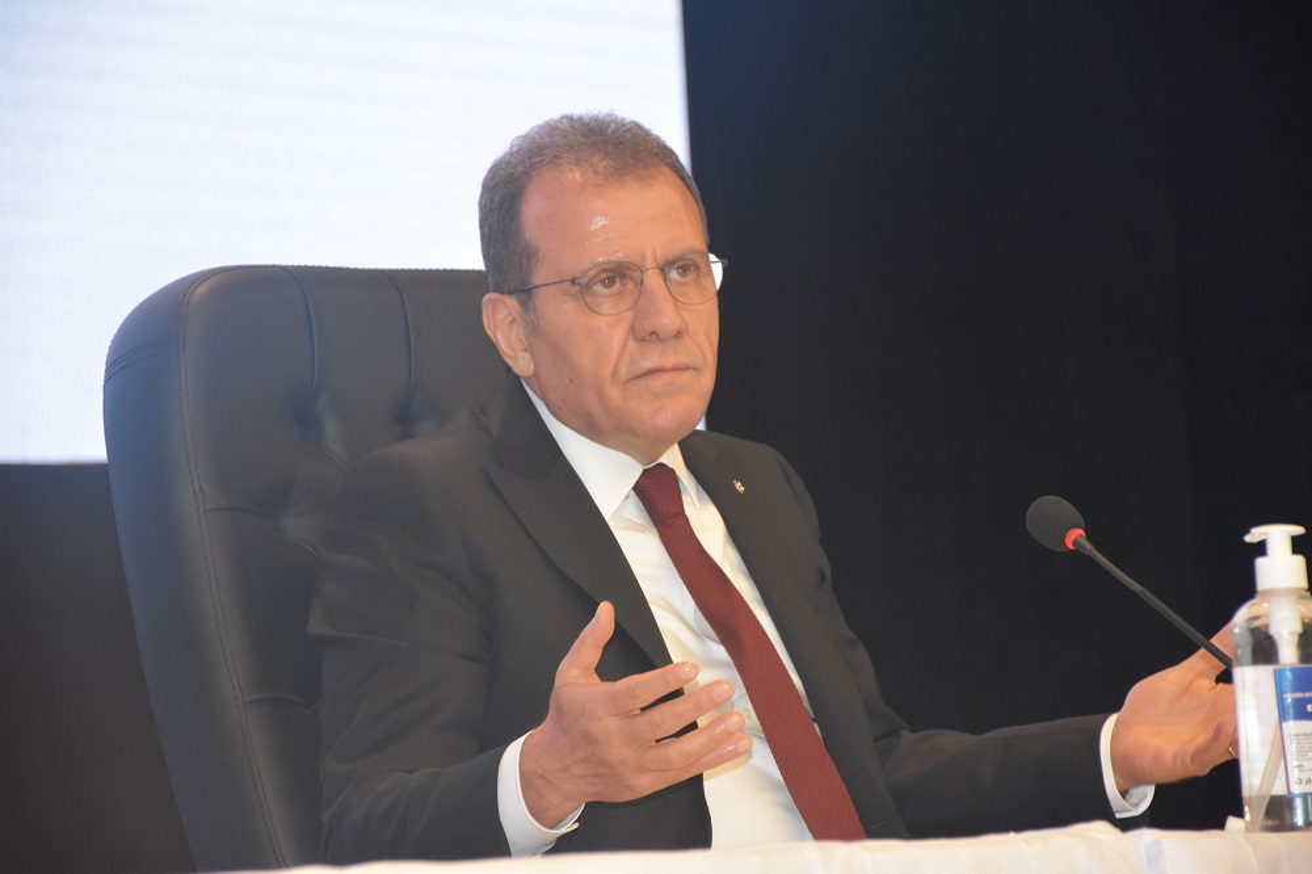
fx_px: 6120
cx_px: 656
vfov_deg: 8.2
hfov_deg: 12.2
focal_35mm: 168
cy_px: 437
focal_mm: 112
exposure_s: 1/60
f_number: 5.6
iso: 1800
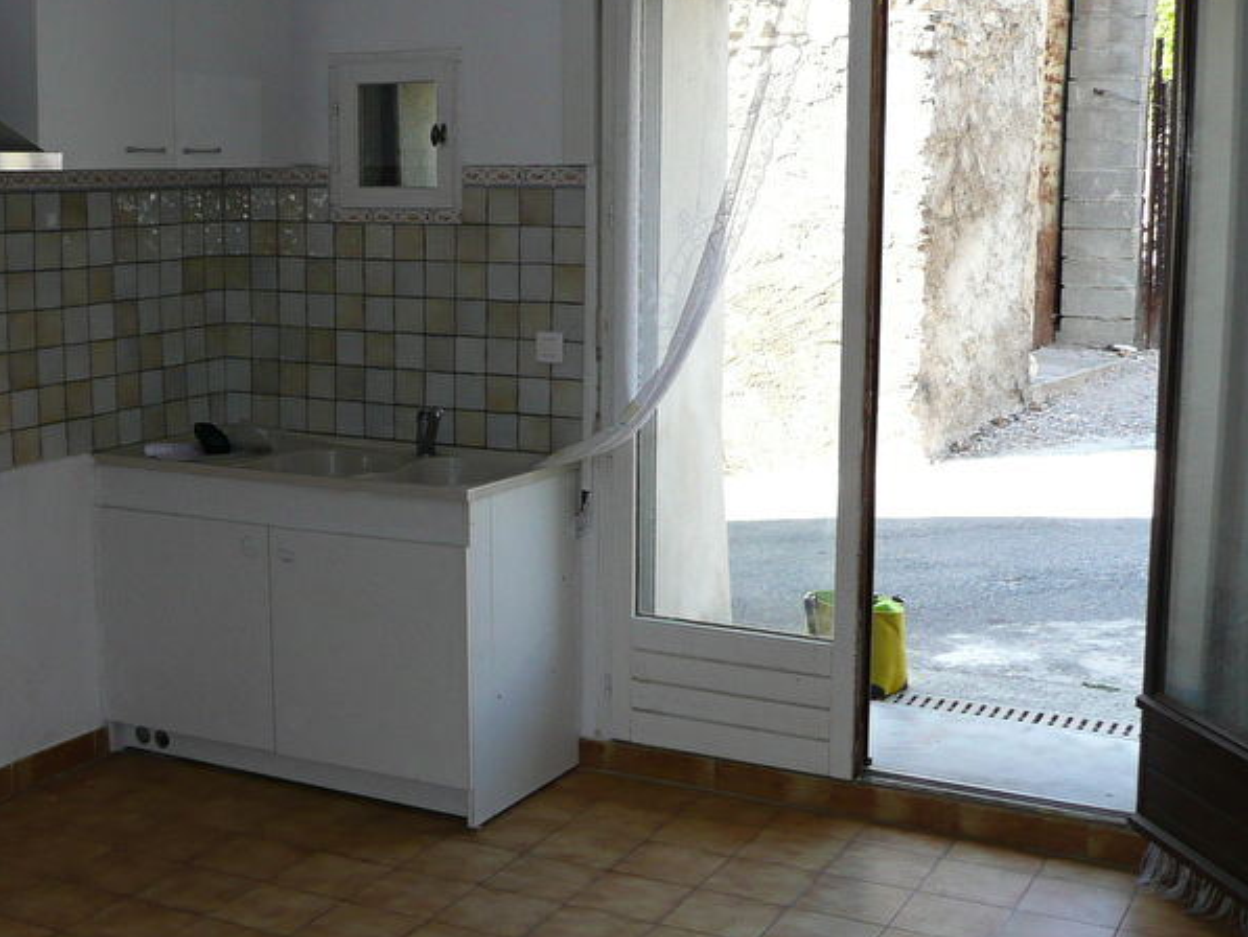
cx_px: 462
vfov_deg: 30.3
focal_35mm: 48
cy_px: 422
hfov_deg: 39.4
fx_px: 1731
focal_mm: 4.6
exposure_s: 1/80
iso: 100
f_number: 3.3
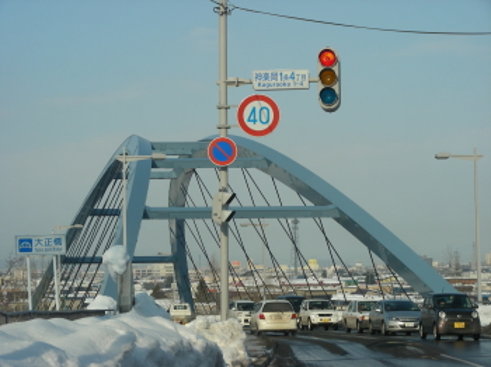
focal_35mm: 99
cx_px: 246
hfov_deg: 19.8
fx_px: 1403
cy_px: 184
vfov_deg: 14.9
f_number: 4
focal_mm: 16.5
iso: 50
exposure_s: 1/324
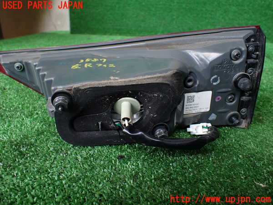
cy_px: 102
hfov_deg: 60.0
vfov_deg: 46.8
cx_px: 136
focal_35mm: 30
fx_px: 237
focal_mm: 5.4
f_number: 2.3
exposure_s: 1/125
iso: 200
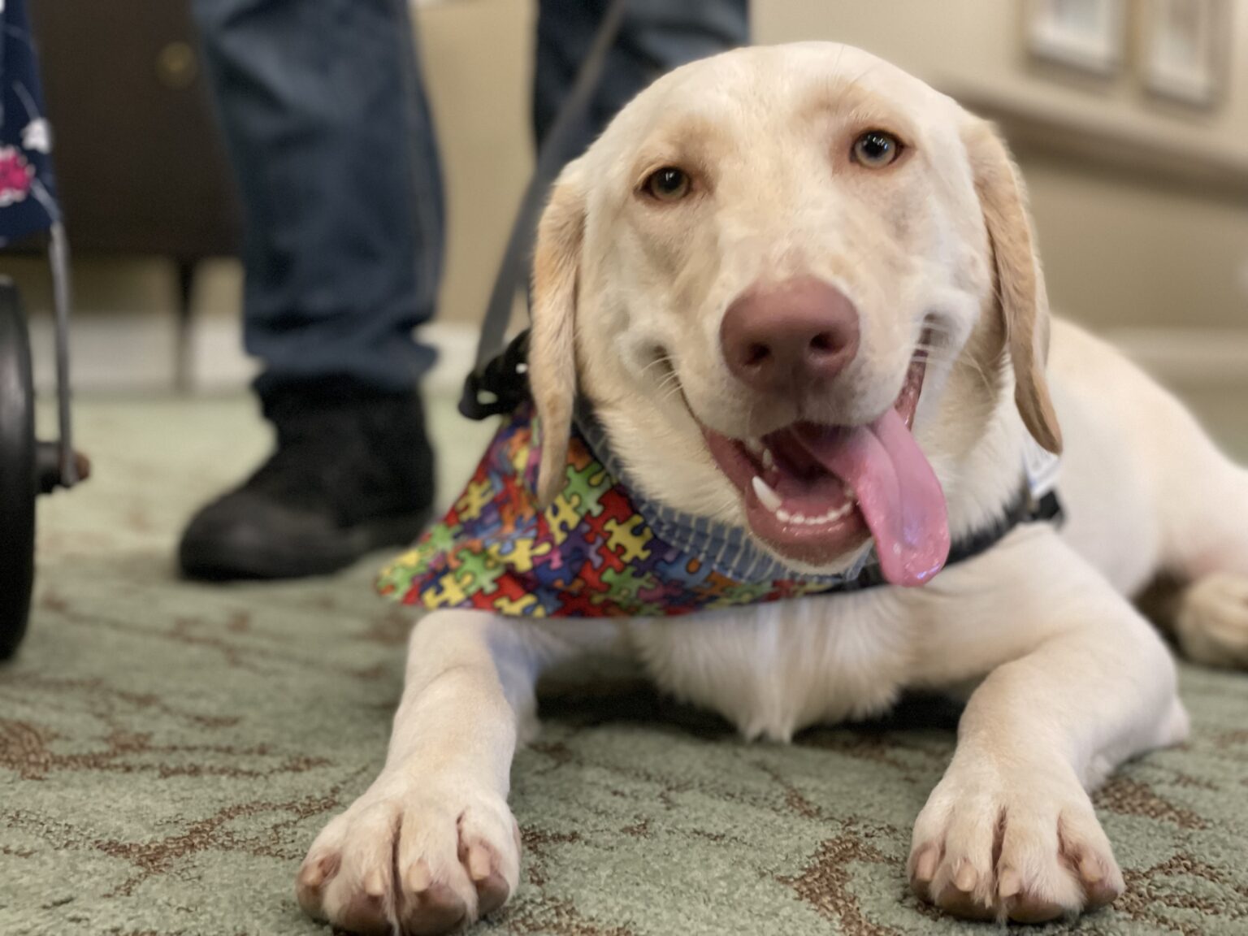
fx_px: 1875
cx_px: 624
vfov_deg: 28.0
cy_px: 468
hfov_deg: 36.8
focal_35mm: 52
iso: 400
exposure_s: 1/40
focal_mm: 6
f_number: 2
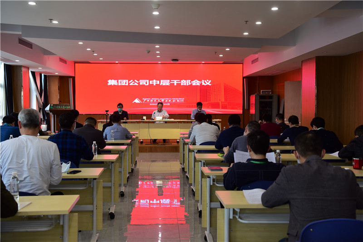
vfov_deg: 29.9
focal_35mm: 45
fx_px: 454
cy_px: 121
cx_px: 182
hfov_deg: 43.6
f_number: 4.5
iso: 500
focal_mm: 45
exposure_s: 1/60
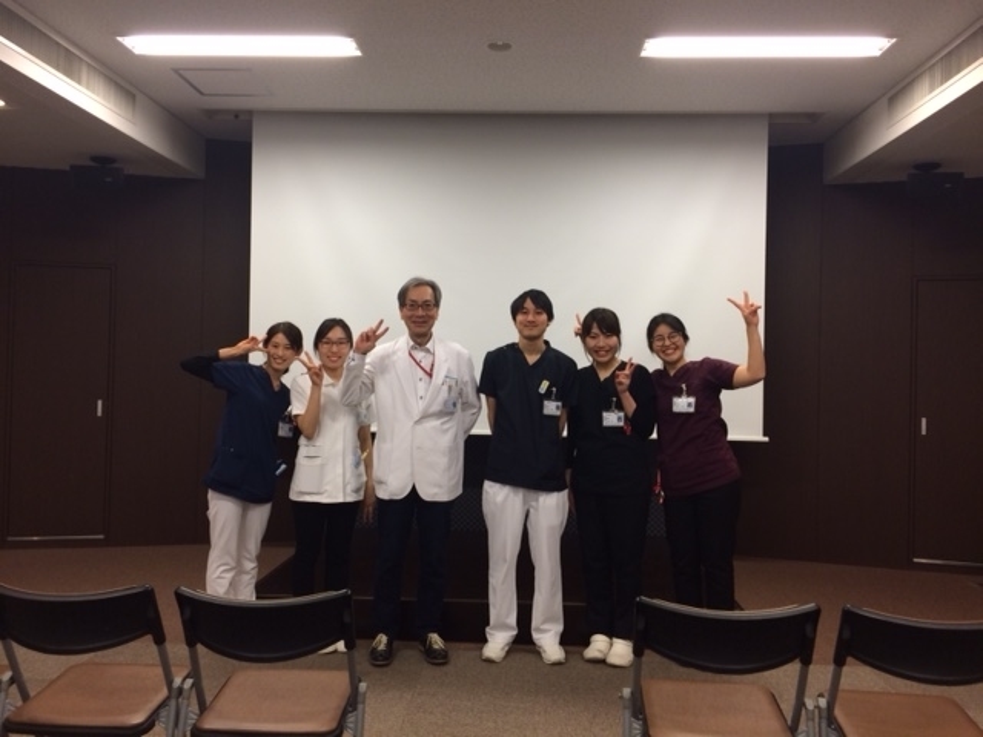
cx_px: 492
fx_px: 824
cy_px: 368
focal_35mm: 29
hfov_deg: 61.7
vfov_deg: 48.2
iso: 32
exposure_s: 1/30
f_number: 2.2
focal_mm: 4.15
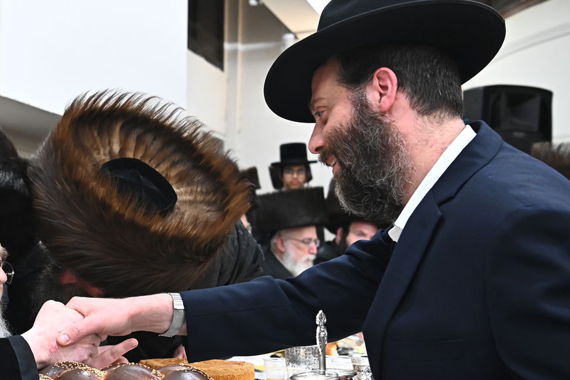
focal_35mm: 64
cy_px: 202
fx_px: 1013
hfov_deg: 30.9
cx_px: 151
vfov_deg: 21.2
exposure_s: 1/200
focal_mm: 40
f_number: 5
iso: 3200
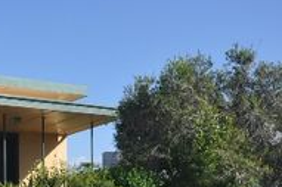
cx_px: -50
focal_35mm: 74
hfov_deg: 24.9
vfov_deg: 18.2
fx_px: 579
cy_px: 149
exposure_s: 1/320
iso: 200
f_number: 9
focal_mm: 20
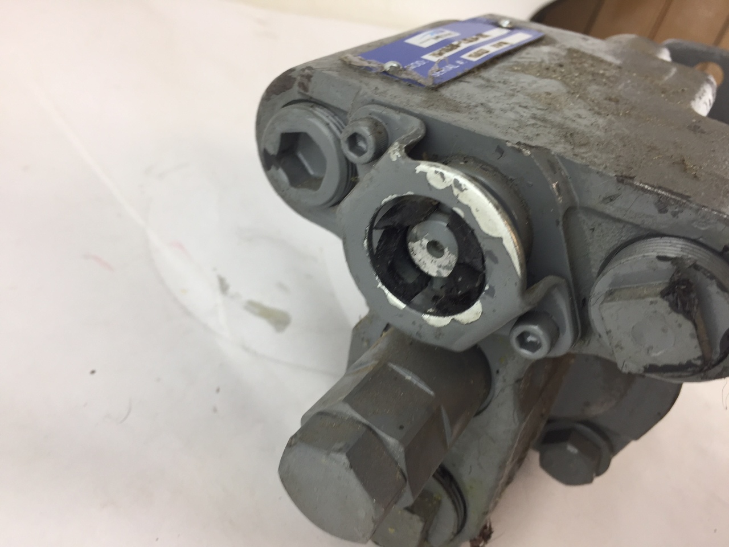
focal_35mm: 29
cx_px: 364
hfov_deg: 61.7
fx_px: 611
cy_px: 274
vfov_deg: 48.2
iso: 40
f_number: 2.2
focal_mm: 4.15
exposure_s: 1/60
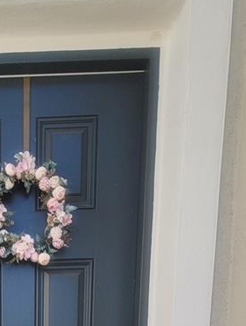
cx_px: -18
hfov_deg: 31.0
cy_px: 452
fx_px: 397
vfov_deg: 31.2
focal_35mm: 42
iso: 64
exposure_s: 1/539
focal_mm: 2.2
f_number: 2.2
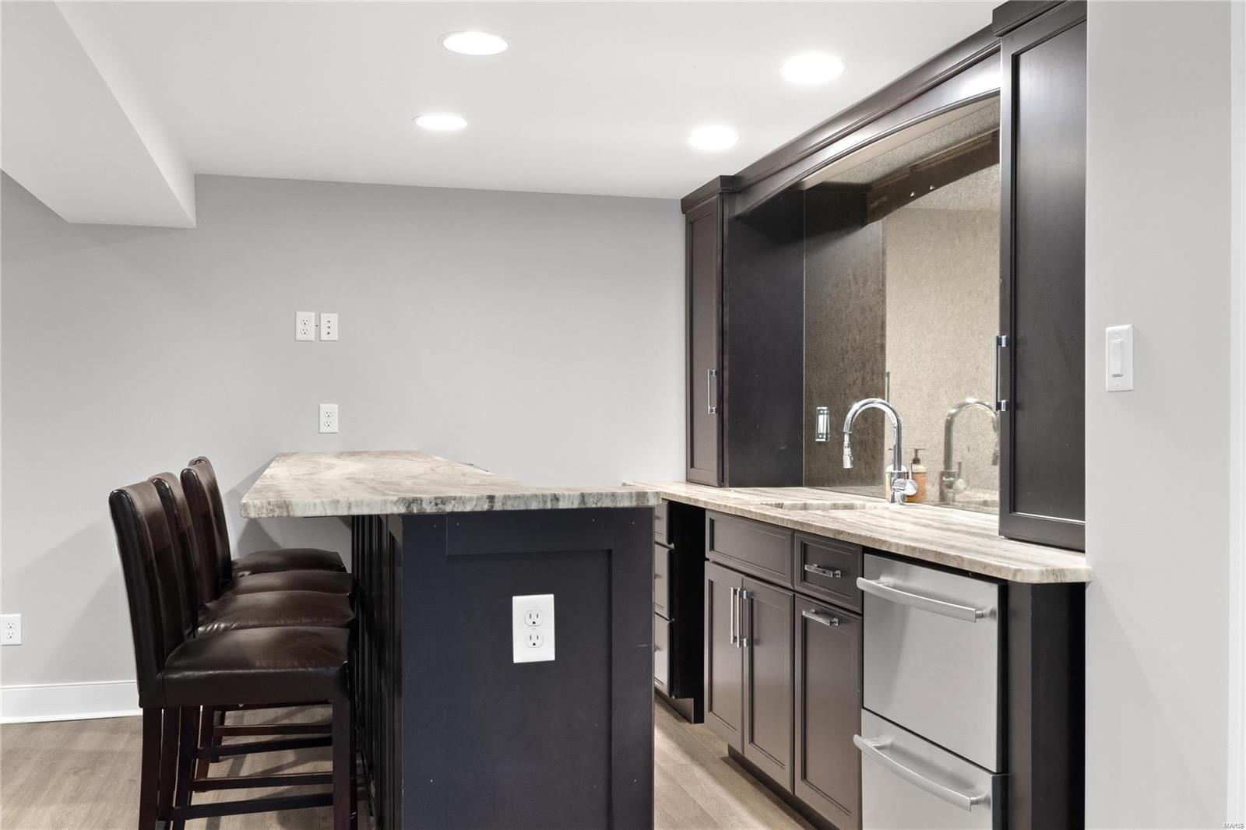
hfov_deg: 53.1
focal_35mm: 36
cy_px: 415
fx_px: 1246
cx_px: 623
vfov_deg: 36.9
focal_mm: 18
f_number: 6.3
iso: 800
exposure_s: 1/1.67
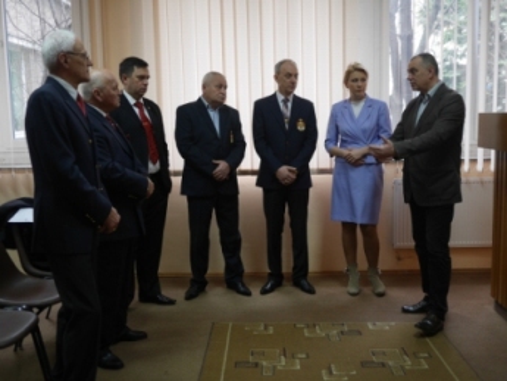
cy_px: 190
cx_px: 254
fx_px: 586
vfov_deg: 36.0
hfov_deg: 46.8
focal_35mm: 40
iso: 200
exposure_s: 1/60
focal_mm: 20
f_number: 1.7
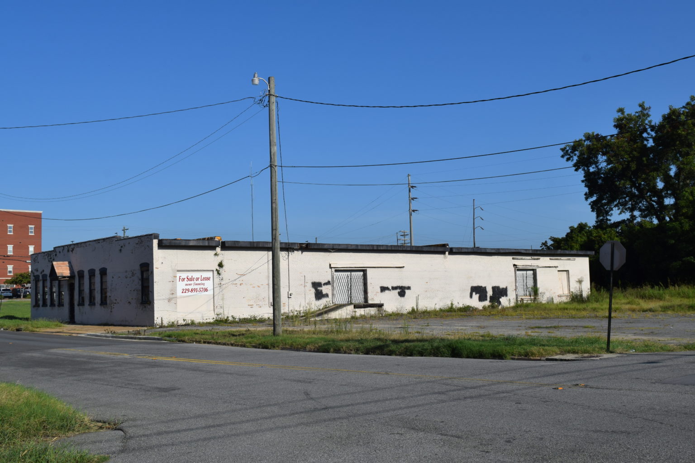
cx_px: 348
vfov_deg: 34.2
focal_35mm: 39
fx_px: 753
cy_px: 232
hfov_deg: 49.6
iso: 200
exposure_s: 1/500
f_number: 11
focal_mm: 26
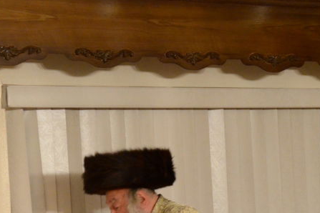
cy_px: 215
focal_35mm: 120
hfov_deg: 17.0
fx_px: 1068
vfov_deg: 11.3
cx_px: 129
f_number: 6.3
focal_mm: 35
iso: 3200
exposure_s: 1/30
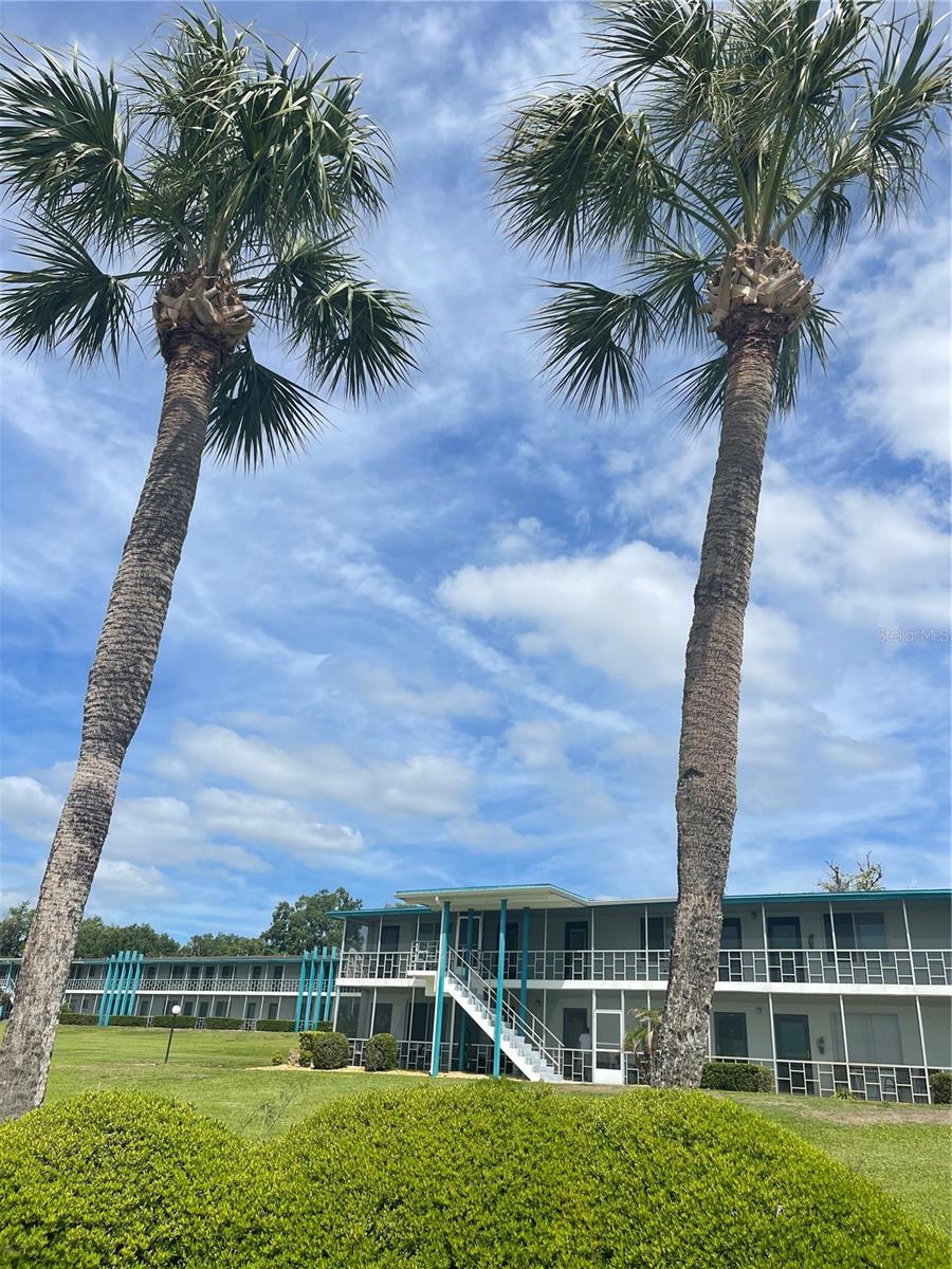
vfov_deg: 69.4
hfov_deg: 54.9
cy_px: 634
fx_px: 917
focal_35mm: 25
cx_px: 476
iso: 32
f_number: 1.6
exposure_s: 1/6250
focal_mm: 5.1
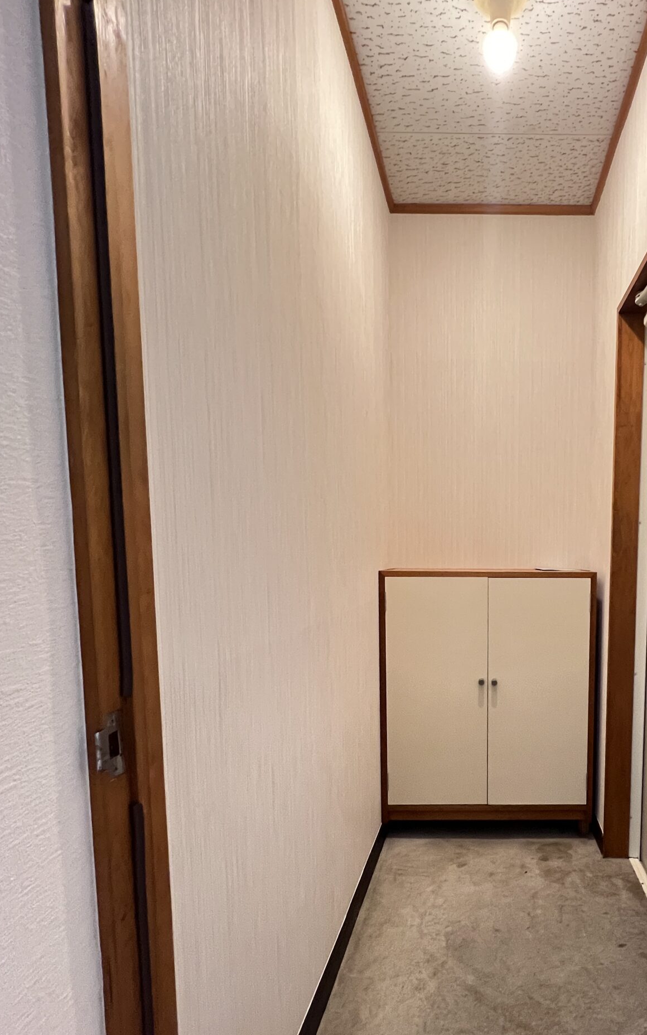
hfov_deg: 58.5
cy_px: 609
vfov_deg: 87.1
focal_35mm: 19
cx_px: 495
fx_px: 536
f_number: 1.8
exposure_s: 1/50
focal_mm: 1.57
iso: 500
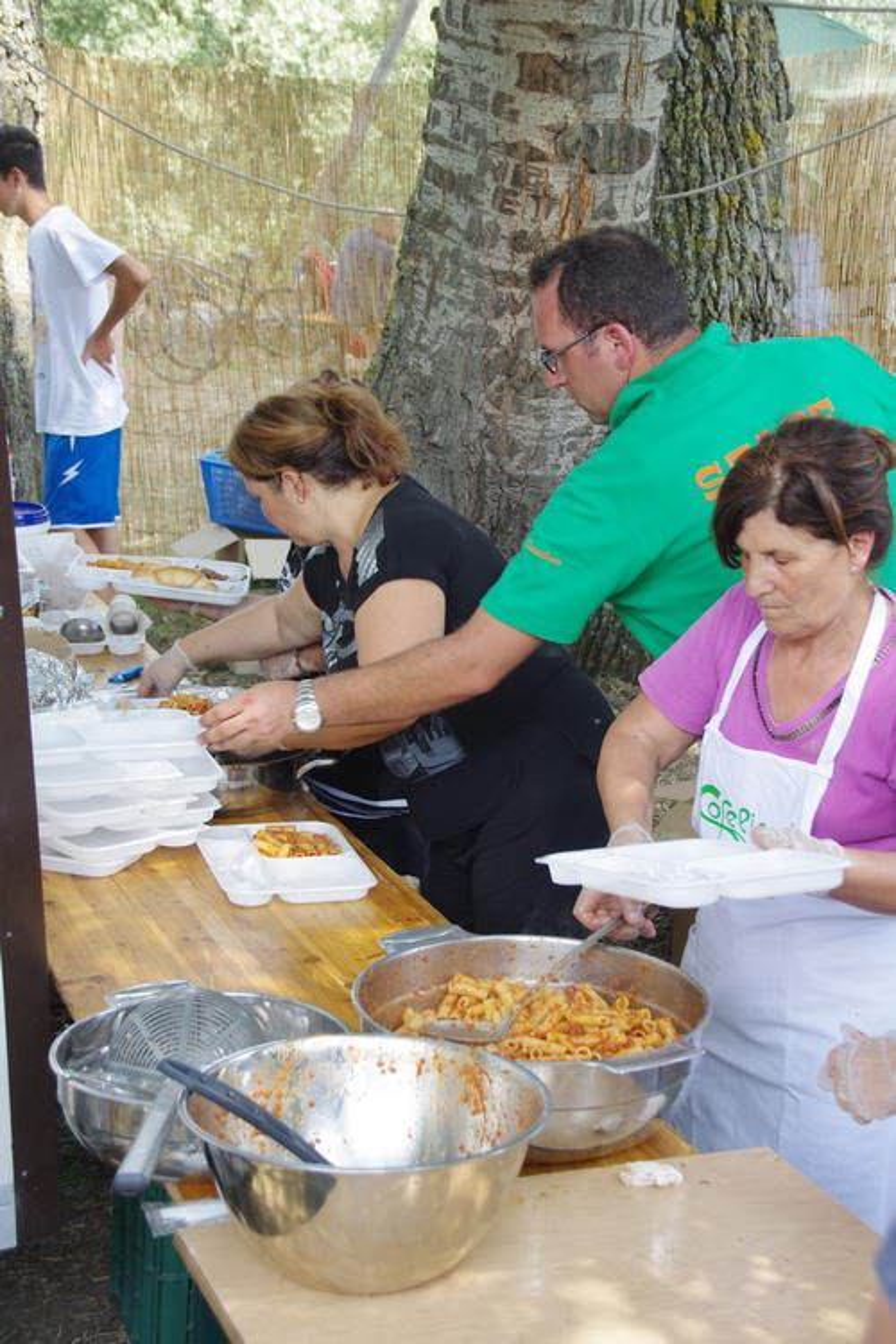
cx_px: 448
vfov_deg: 31.4
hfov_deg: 21.2
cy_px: 672
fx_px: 2389
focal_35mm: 64
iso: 800
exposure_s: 1/125
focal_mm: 43
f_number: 6.3
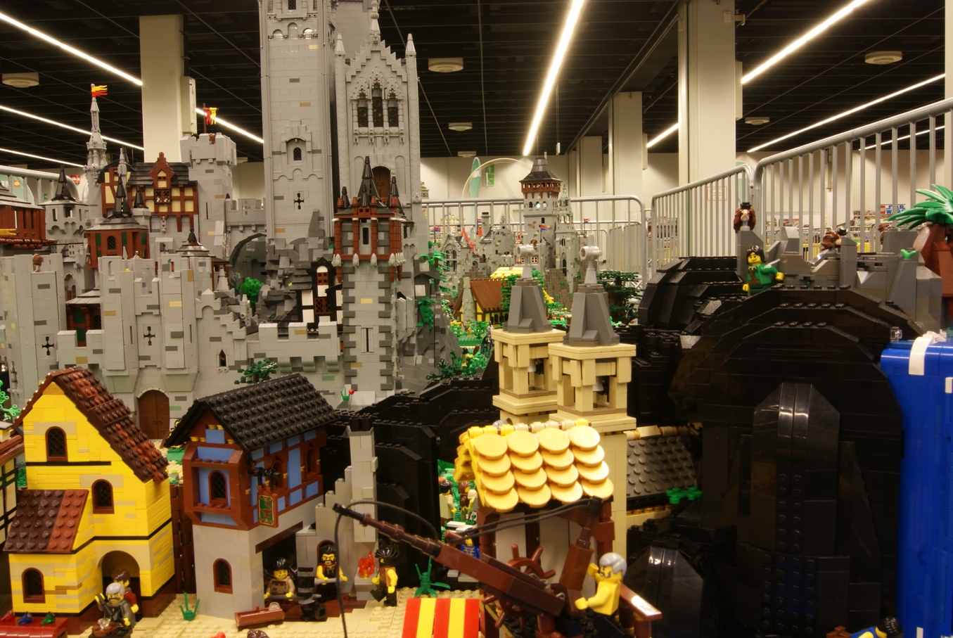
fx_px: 875
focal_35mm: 33
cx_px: 476
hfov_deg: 57.2
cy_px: 319
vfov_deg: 40.1
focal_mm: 22
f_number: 22
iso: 100
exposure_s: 10
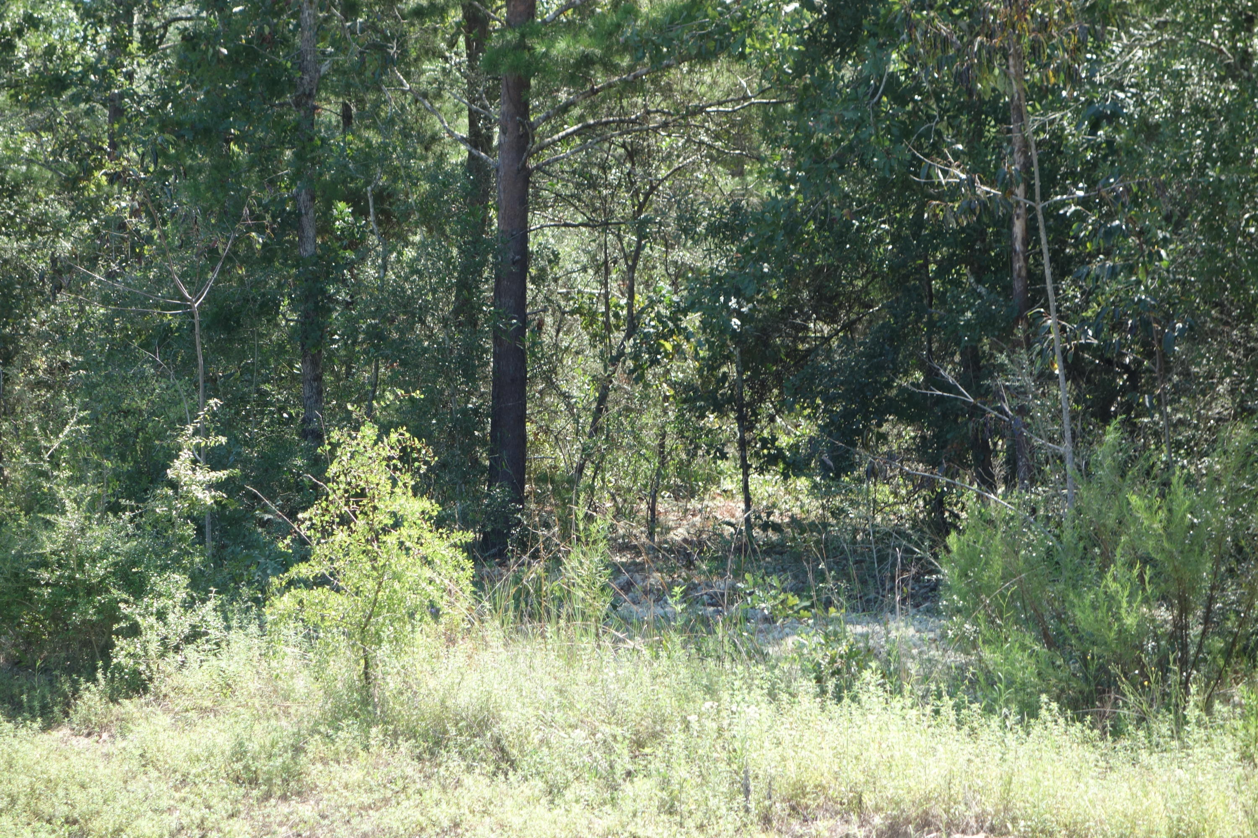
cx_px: 629
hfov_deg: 20.4
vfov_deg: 13.7
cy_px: 419
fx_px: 3494
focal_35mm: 100
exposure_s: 1/125
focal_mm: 37.1
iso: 160
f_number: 5.6
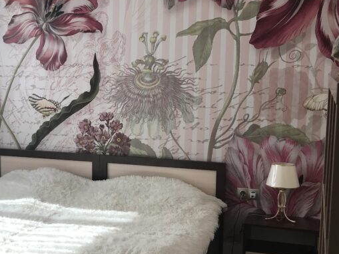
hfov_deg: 41.3
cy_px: 148
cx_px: 75
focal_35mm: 44
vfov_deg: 32.8
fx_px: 431
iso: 20
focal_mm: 3.99
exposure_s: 1/463
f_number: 1.8
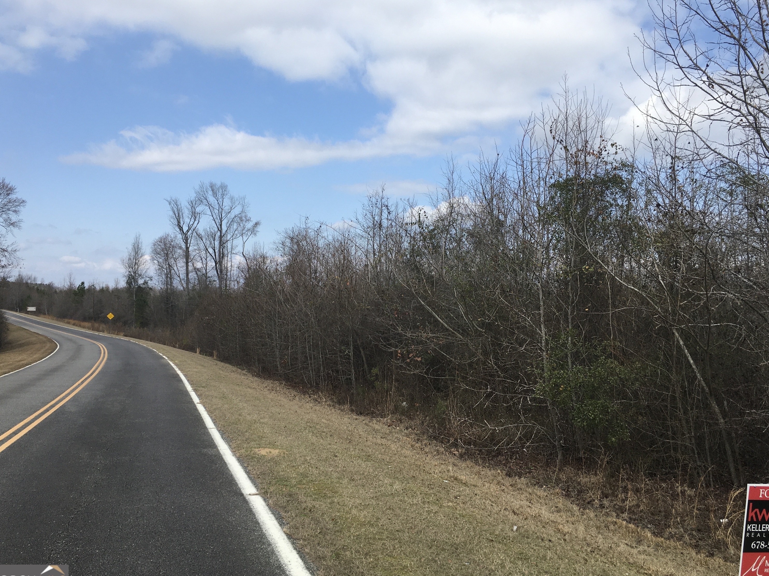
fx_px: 666
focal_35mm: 30
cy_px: 296
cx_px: 377
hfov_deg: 60.0
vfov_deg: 46.8
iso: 25
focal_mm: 4.15
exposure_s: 1/1068
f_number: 2.2
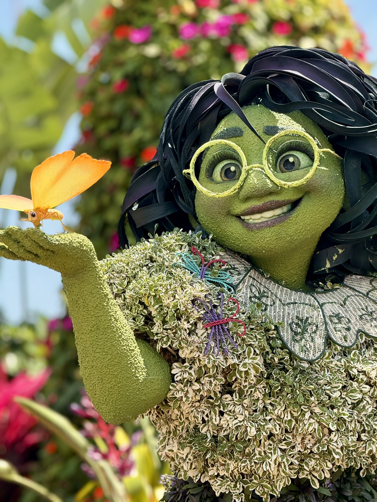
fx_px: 1743
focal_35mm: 120
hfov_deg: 12.3
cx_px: 188
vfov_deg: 16.4
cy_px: 251
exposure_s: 1/442
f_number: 2.8
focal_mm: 15.66
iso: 64
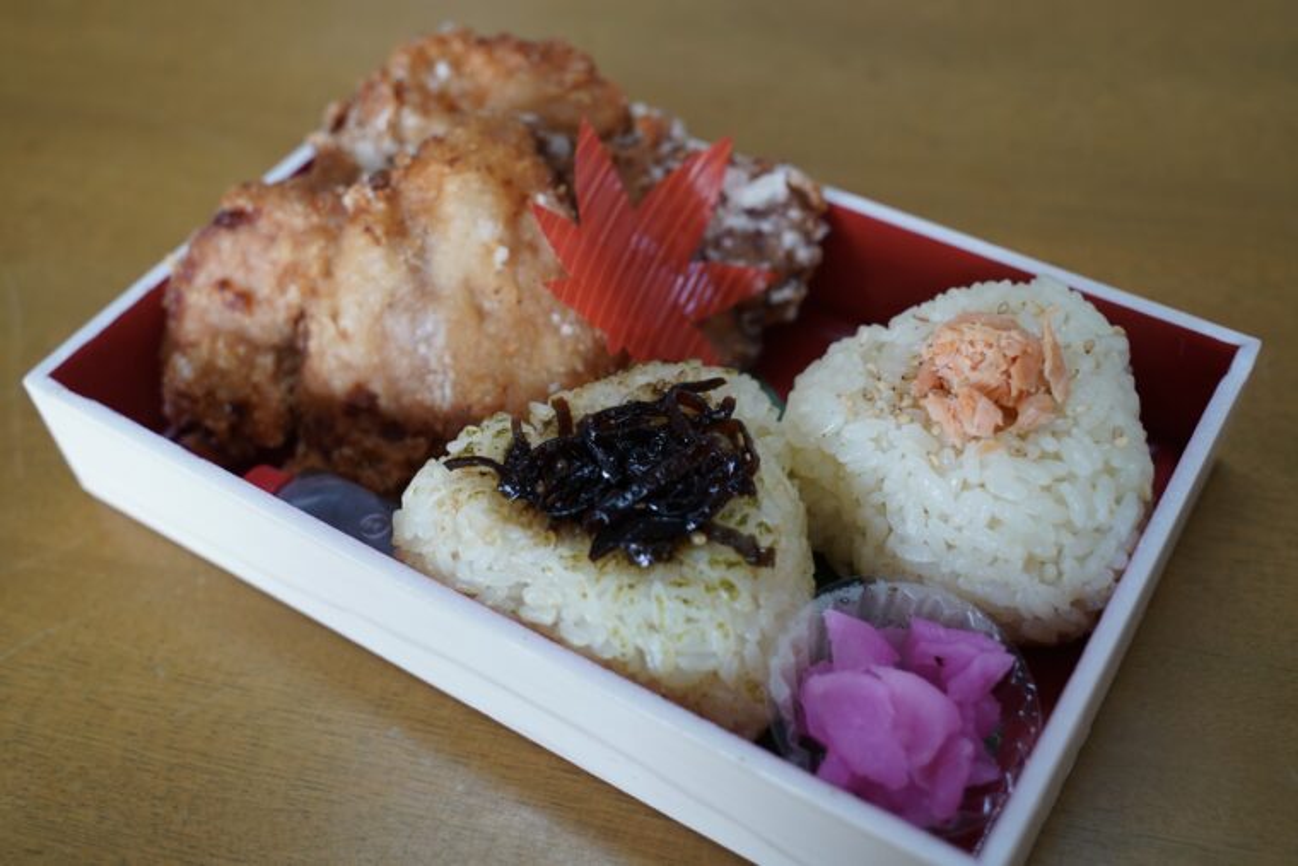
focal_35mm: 35
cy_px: 433
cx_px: 649
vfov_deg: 37.9
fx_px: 1262
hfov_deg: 54.4
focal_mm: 35
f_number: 4
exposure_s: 1/60
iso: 200
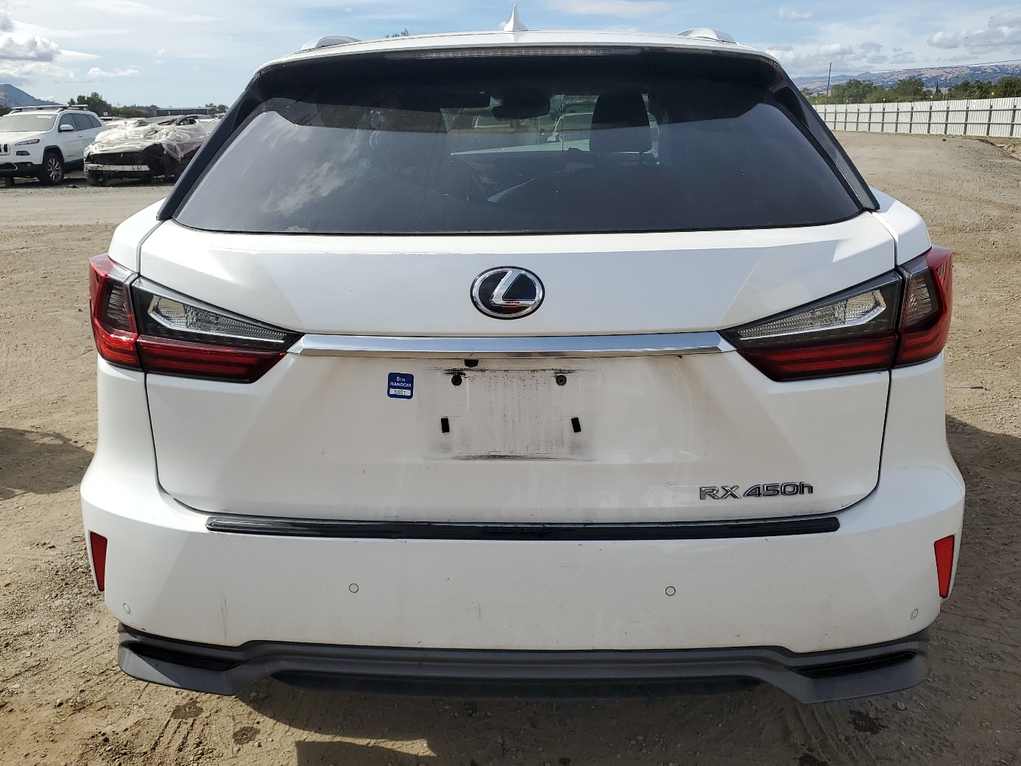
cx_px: 517
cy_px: 367
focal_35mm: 30
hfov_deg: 60.0
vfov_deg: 46.8
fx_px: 885
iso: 50
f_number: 1.5
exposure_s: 1/3333
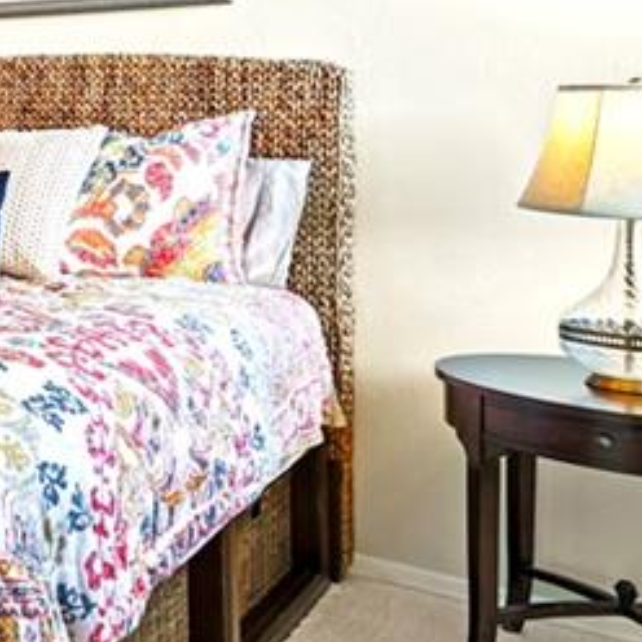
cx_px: -435
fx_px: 1028
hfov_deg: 23.4
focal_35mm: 49
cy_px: 131
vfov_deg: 33.7
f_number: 8
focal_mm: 14
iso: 100
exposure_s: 1
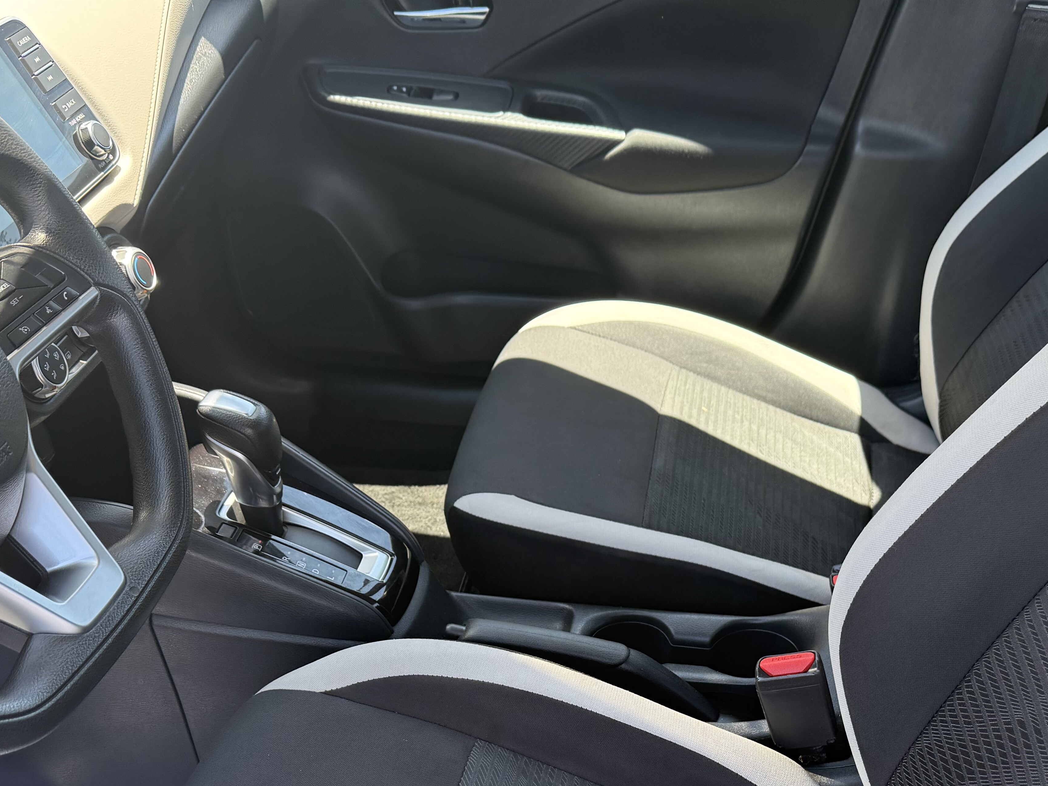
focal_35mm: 40
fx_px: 1211
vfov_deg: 34.6
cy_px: 654
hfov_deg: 46.7
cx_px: 578
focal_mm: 6.76
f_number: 1.78
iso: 125
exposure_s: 1/243
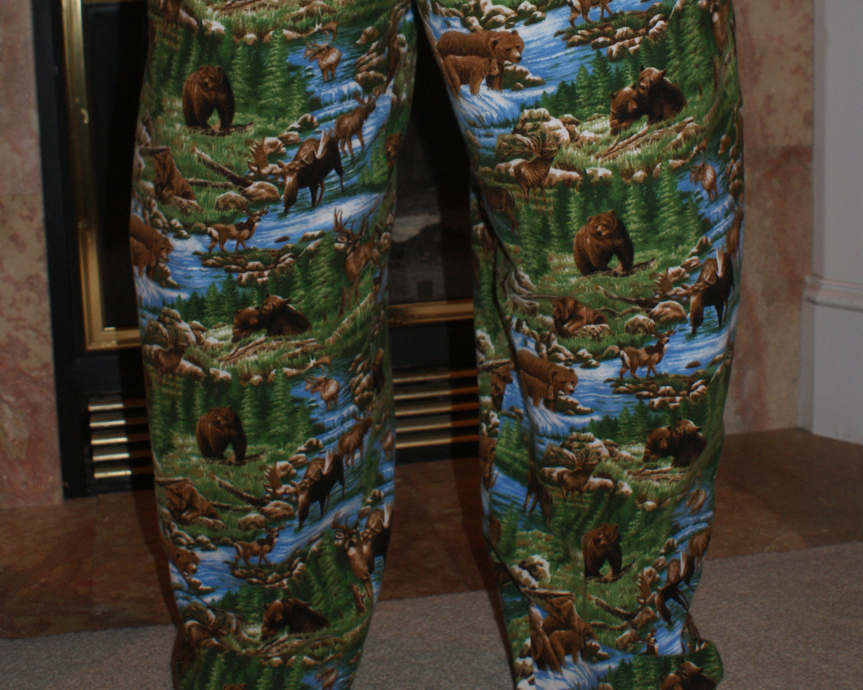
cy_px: 126
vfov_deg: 27.0
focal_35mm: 55
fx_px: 1405
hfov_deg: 34.2
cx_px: 432
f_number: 5.6
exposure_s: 1/60
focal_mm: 26
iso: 400
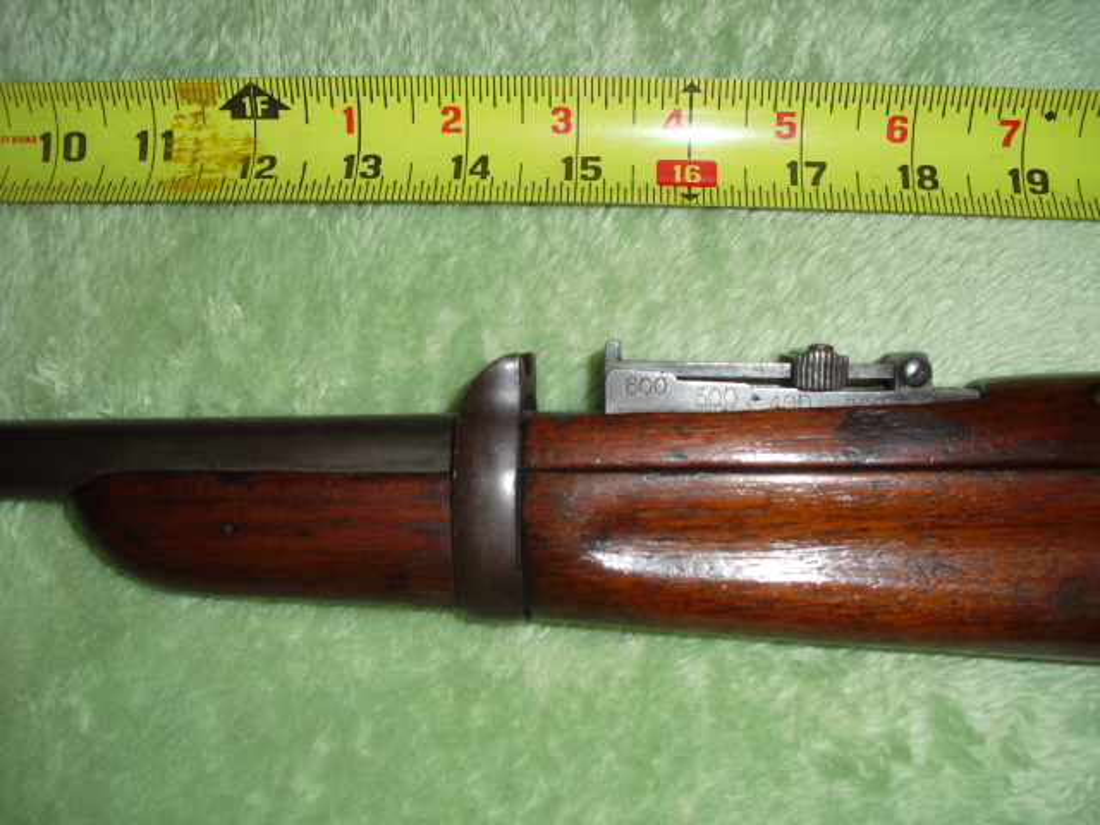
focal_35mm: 36
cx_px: 550
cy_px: 412
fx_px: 1144
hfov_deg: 51.4
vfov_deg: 39.7
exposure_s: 1/60
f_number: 3.1
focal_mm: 6.3
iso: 100
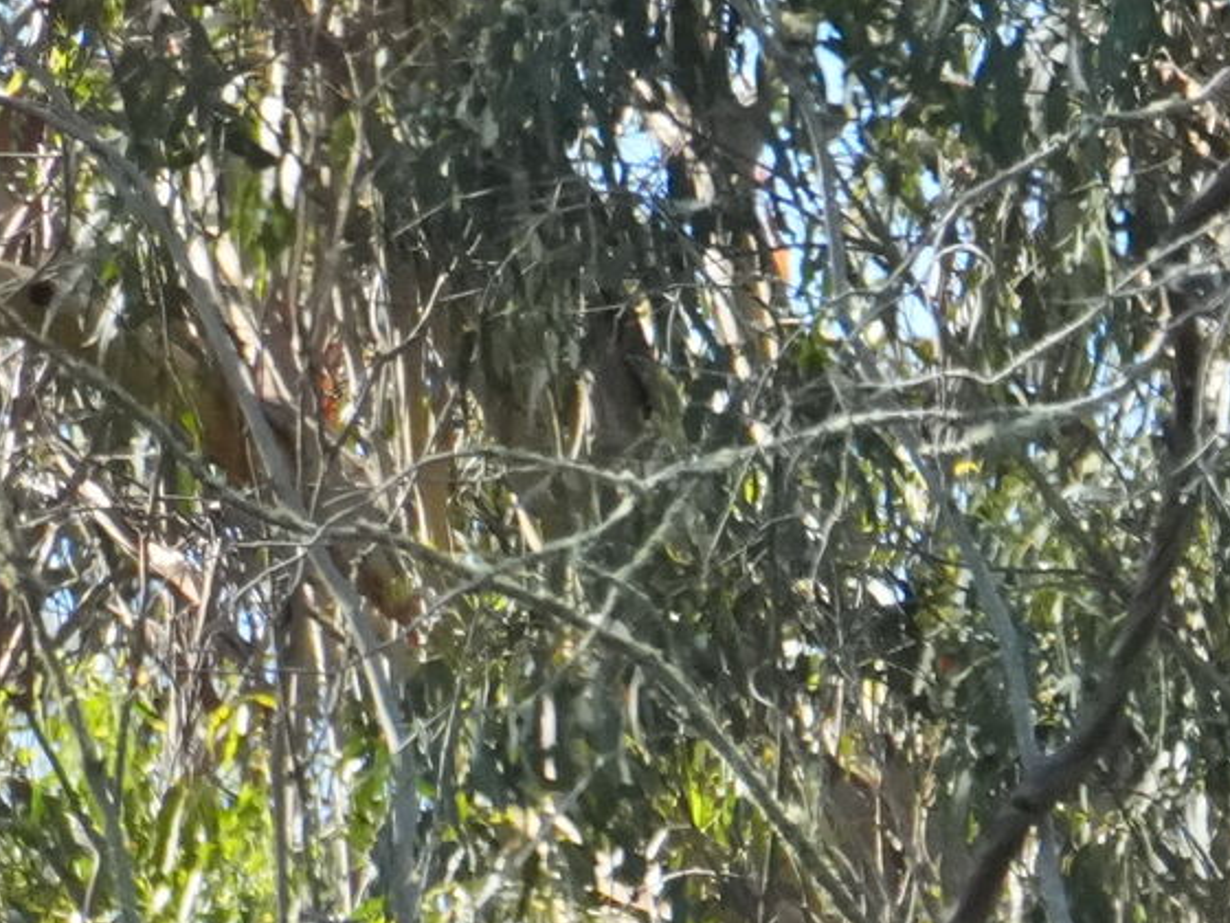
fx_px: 79025
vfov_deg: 0.7
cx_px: 1678
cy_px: 2248
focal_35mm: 2224
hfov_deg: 0.9
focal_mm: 300
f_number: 7.1
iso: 5000
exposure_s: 1/2500
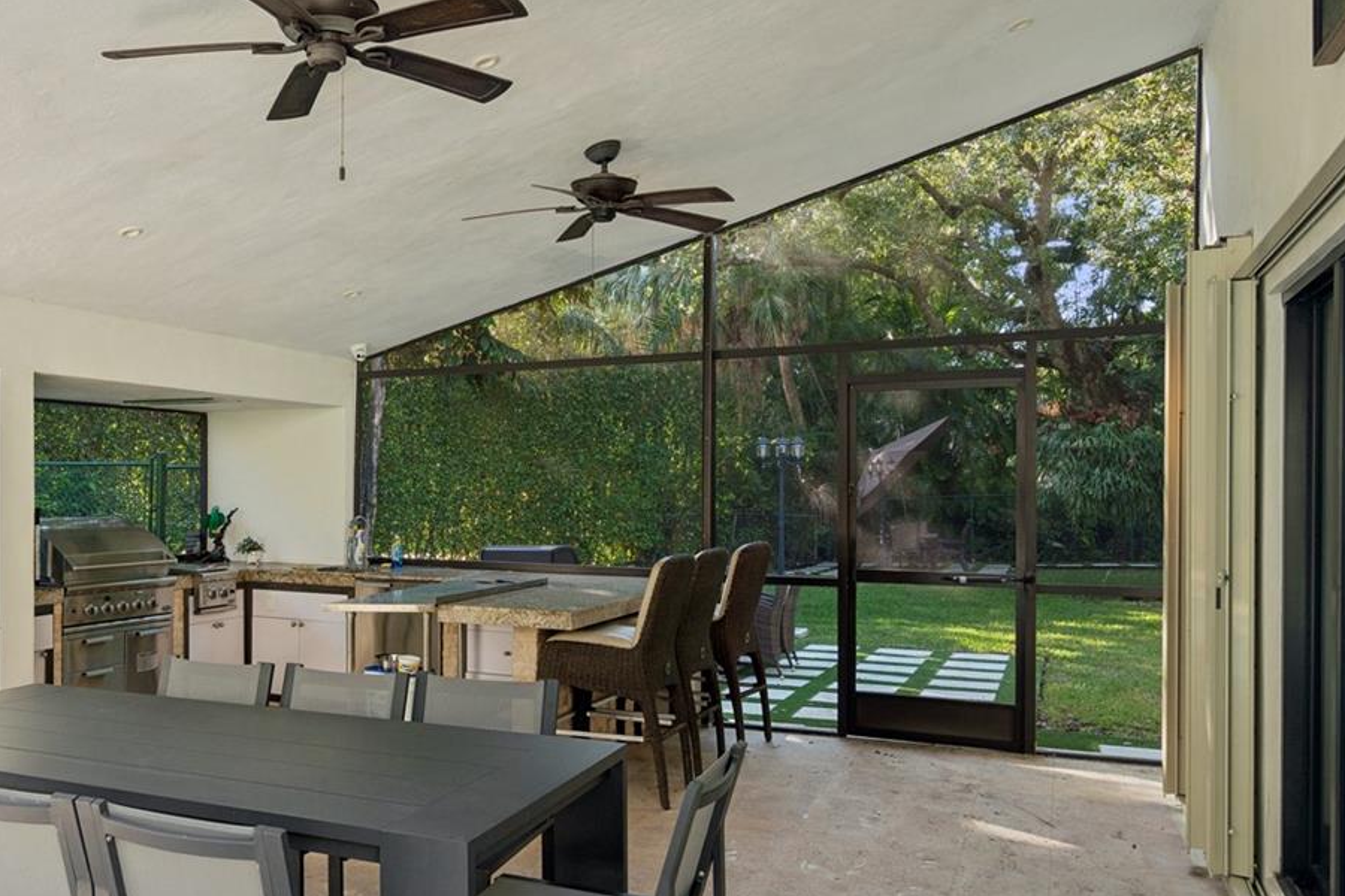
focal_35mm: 32
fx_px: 1195
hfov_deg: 56.9
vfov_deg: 41.0
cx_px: 402
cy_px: 503
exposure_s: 1/13
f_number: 8
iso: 200
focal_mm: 18
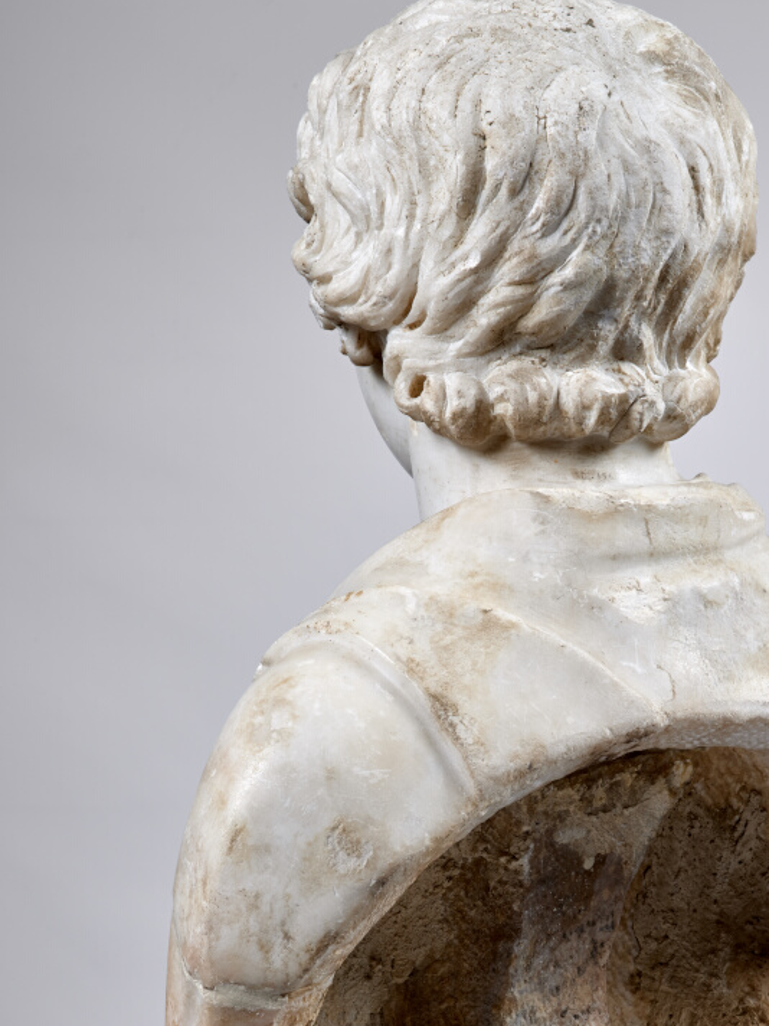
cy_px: 862
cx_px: 582
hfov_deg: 12.5
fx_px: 3495
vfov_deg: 16.5
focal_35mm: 118
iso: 100
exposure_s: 1/125
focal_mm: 80
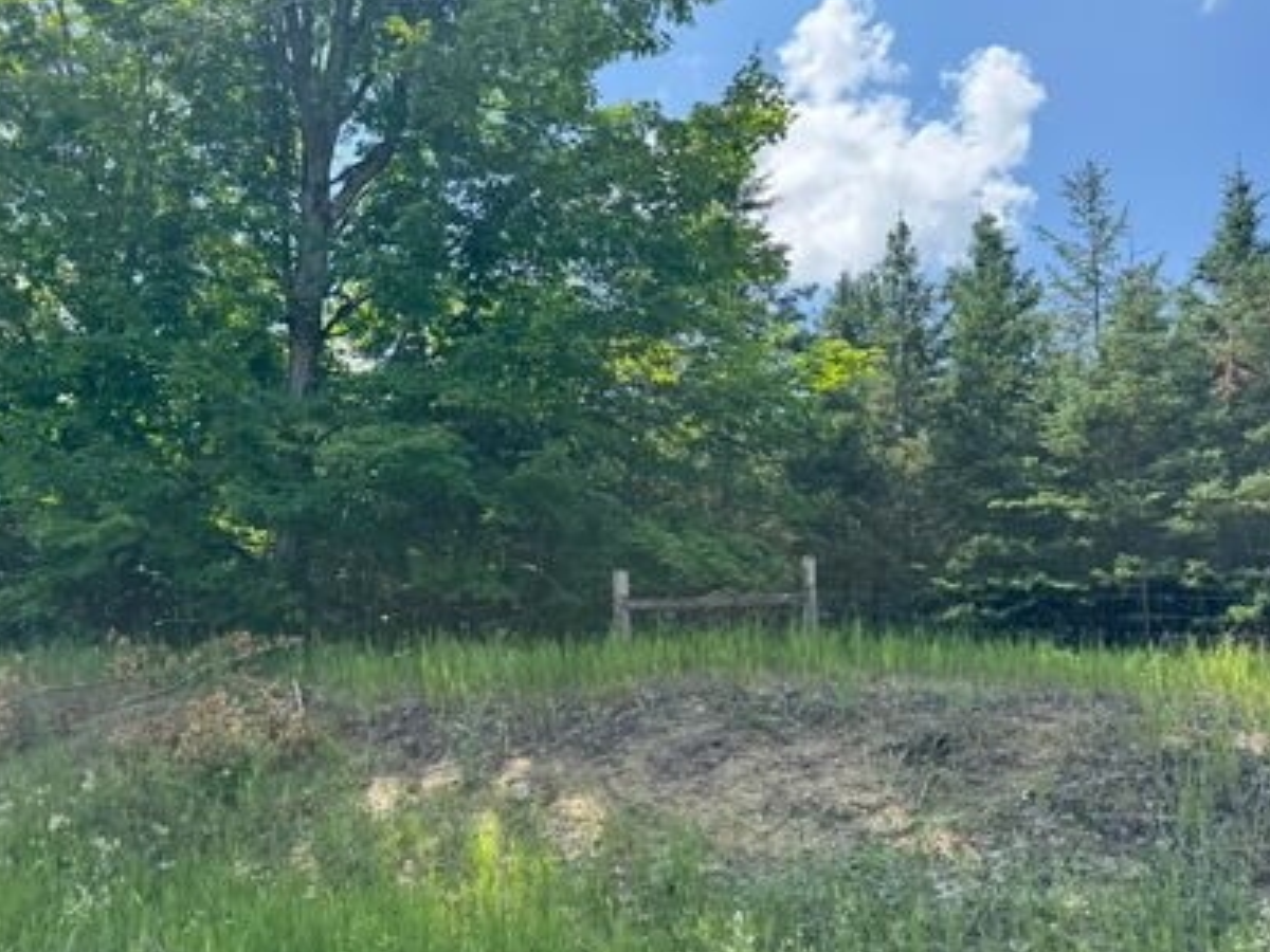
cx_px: 562
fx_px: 1101
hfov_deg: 59.8
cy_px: 490
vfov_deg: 46.8
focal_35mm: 30
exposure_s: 1/1488
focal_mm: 6.76
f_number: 1.78
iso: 80
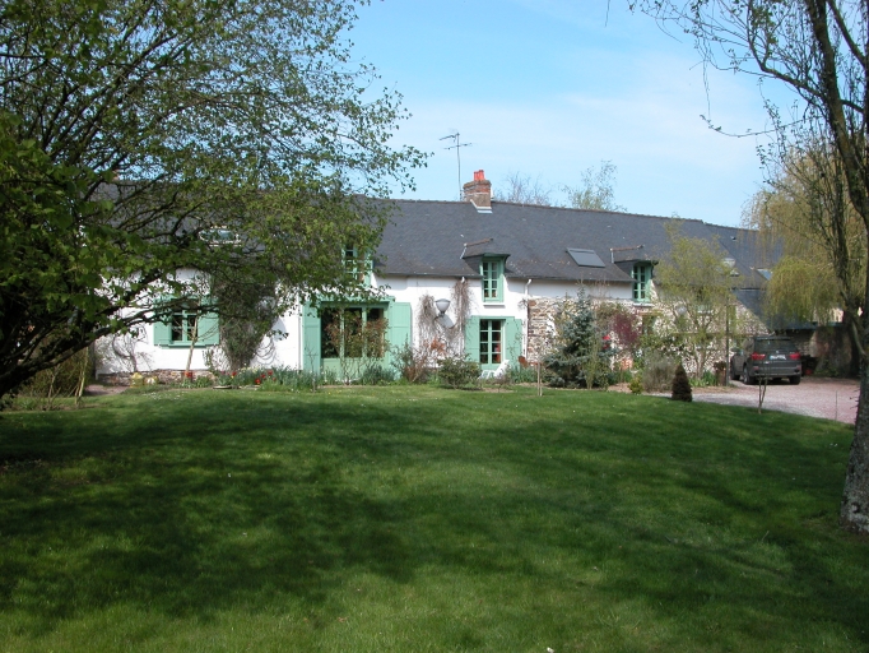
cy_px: 326
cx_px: 434
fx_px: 879
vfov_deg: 40.7
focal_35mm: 35
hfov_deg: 52.6
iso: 100
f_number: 5.6
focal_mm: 8.9
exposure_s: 1/273
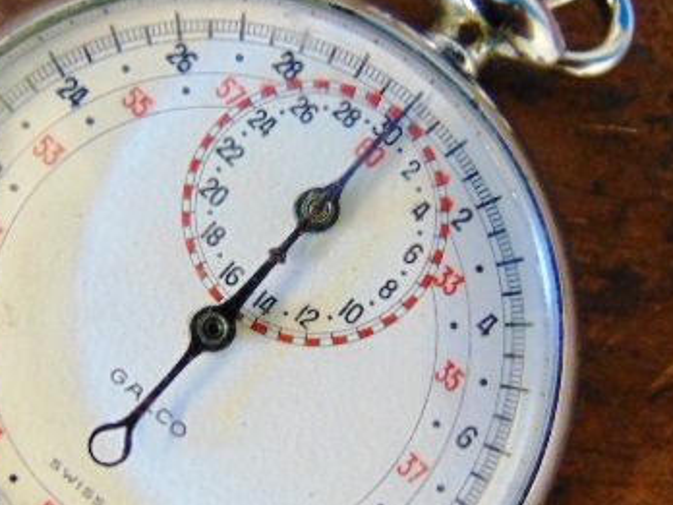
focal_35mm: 46
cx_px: 249
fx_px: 894
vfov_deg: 31.4
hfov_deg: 40.9
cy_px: 304
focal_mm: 4.5
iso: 400
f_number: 3
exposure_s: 1/25
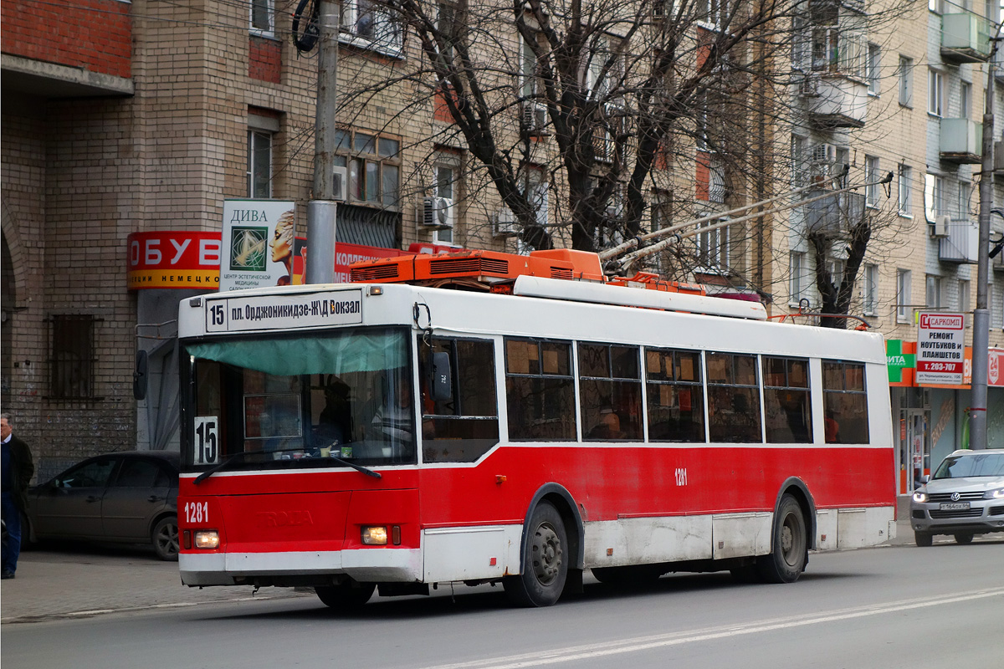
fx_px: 2761
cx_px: 502
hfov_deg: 20.6
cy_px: 334
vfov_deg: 13.8
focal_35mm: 99
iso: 640
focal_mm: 36.84
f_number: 4.9
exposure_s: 1/500
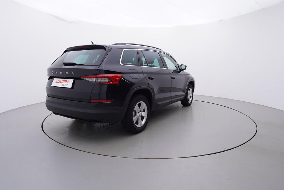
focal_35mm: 22
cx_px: 142
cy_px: 95
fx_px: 178
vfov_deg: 56.2
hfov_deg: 77.3
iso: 200
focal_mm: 15
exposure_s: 1/80
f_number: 5
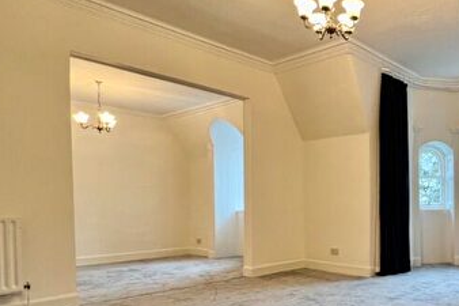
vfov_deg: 45.4
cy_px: 213
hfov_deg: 56.8
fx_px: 357
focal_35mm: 28
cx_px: 410
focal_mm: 1.57
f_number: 1.8
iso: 200
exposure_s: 1/100
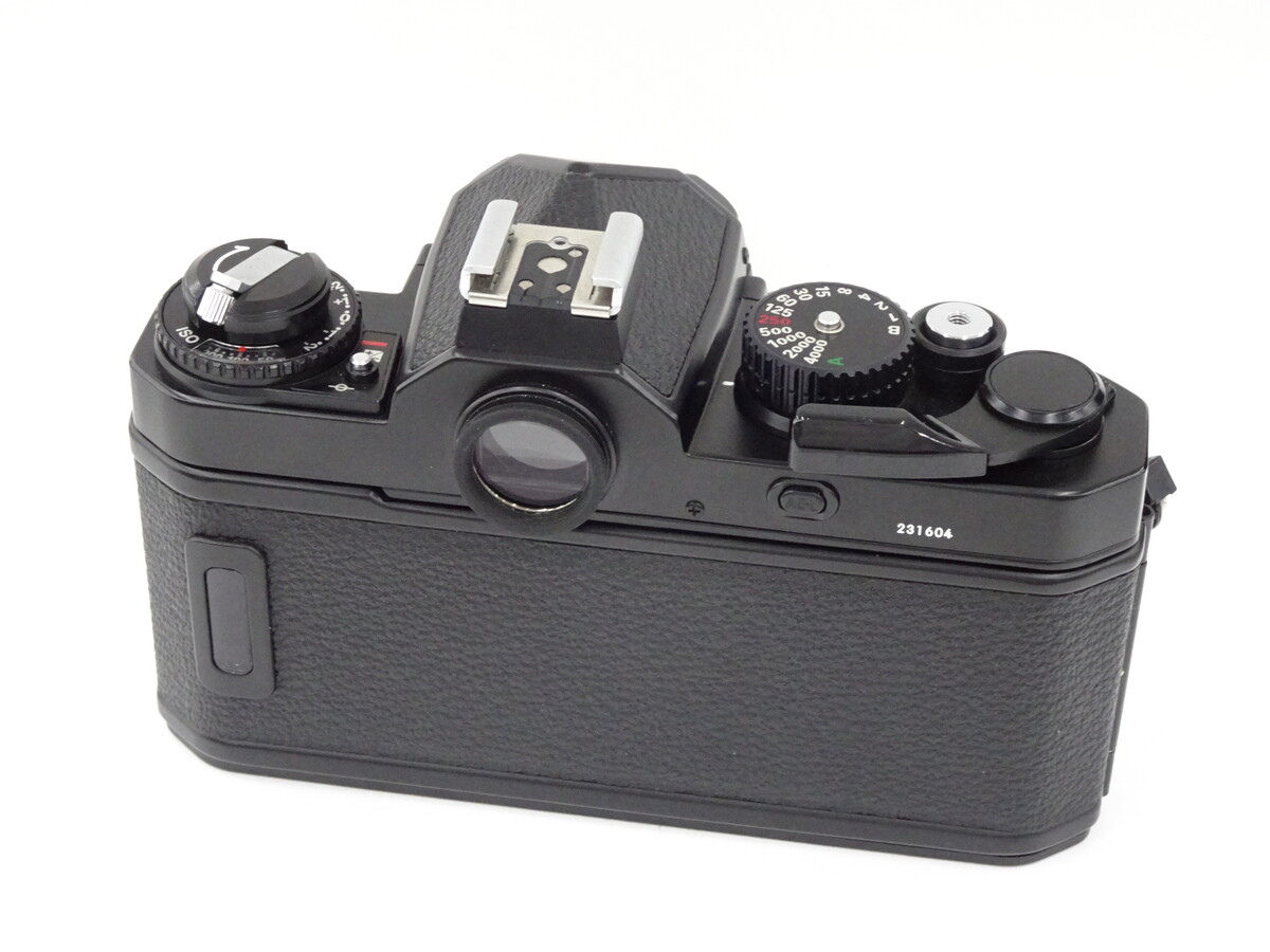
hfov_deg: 27.8
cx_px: 635
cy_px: 476
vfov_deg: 21.0
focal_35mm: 70
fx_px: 2568
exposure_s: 1/80
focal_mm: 12.01
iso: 1000
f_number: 5
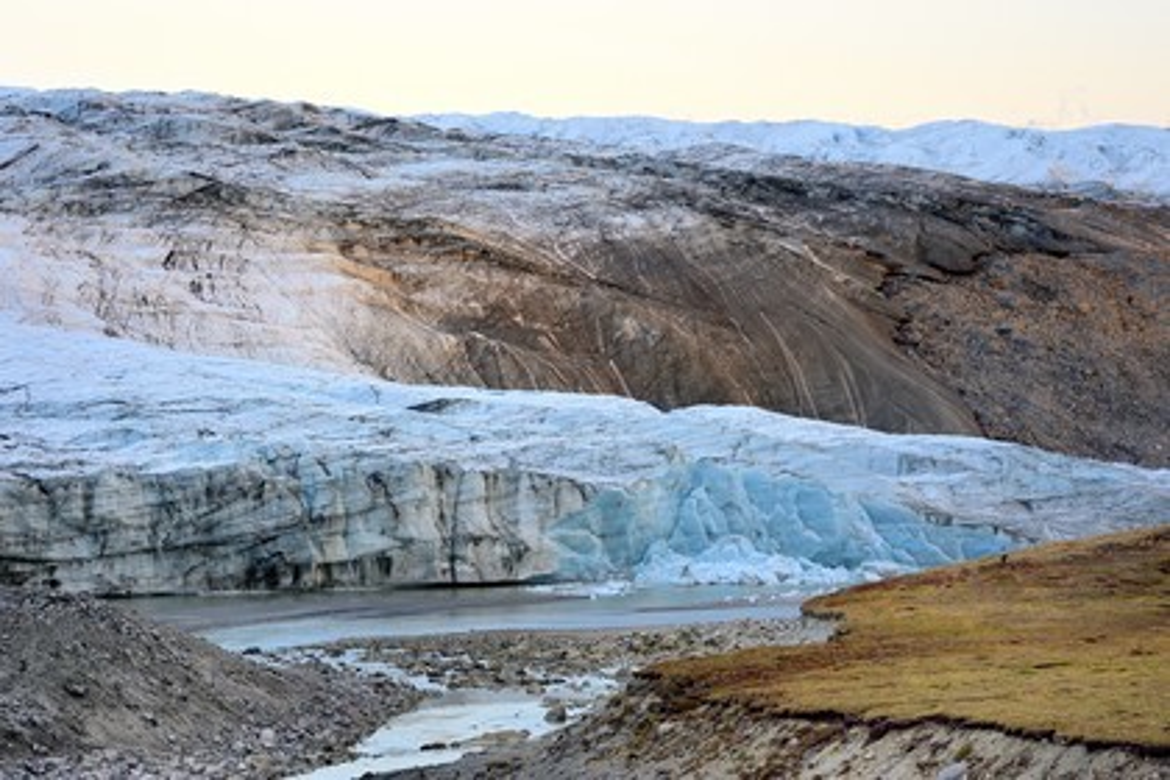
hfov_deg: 15.2
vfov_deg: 10.2
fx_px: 4387
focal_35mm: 135
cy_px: 390
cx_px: 585
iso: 800
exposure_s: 1/200
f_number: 9
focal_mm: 135
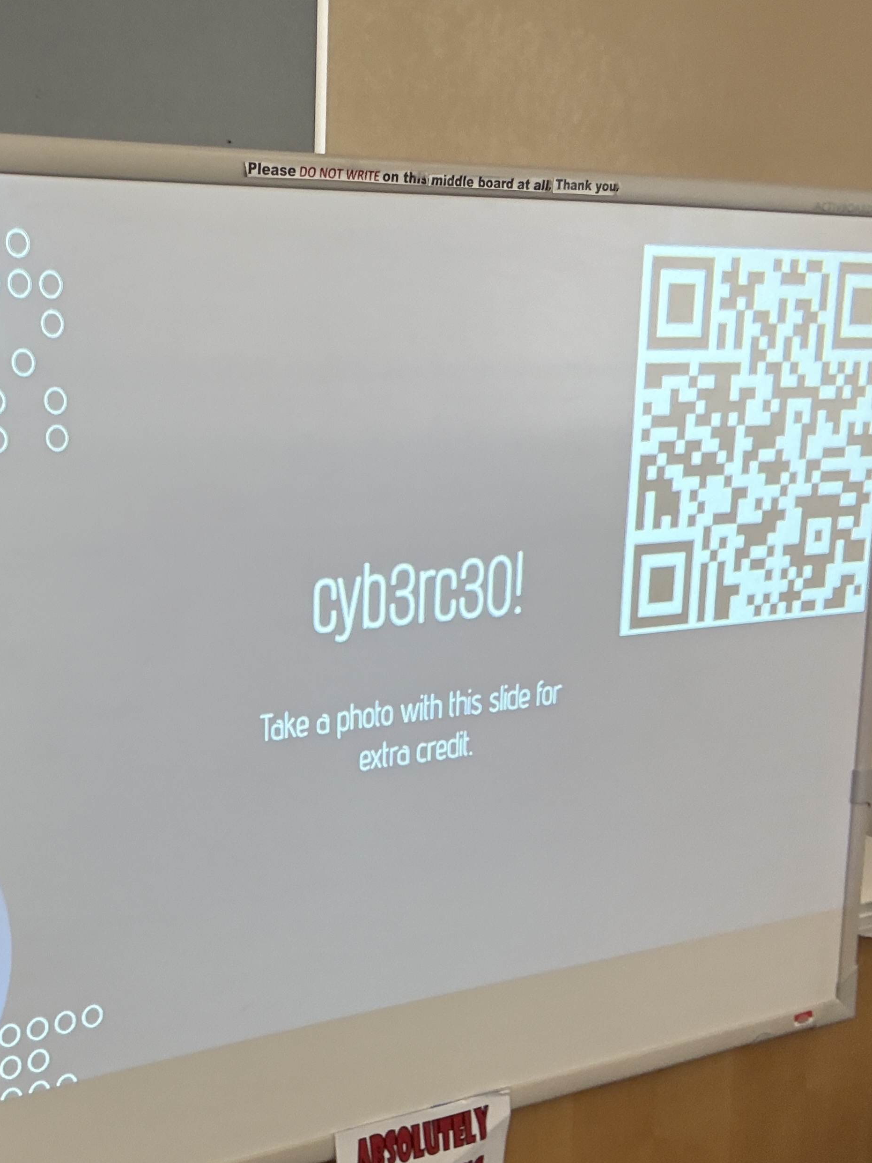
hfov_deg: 39.3
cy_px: 586
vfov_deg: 52.6
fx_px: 1176
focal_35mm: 35
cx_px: 192
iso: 200
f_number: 1.9
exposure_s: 1/60
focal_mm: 2.69
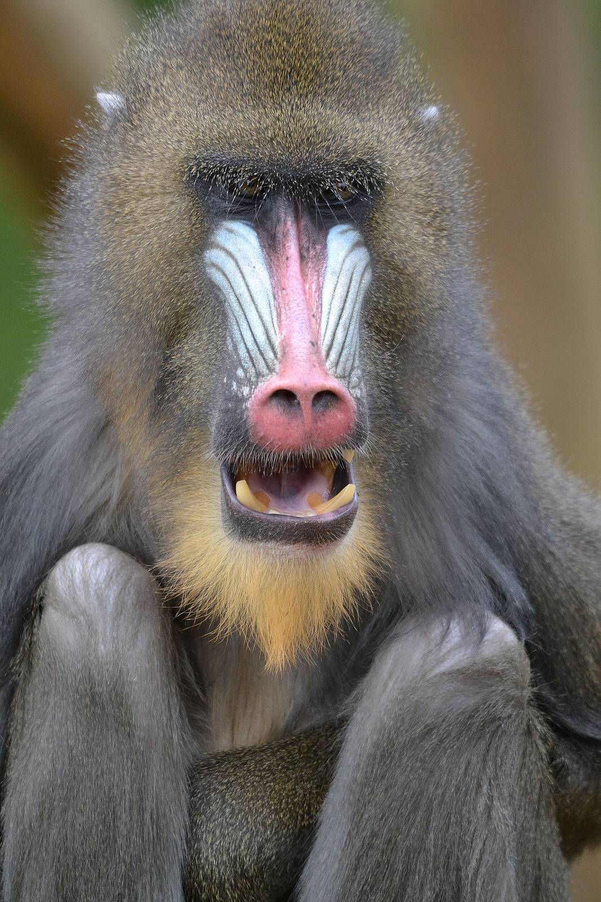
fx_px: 18776
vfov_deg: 2.7
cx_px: 300
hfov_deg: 1.8
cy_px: 451
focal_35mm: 750
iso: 1400
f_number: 6.3
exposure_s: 1/500
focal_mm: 500
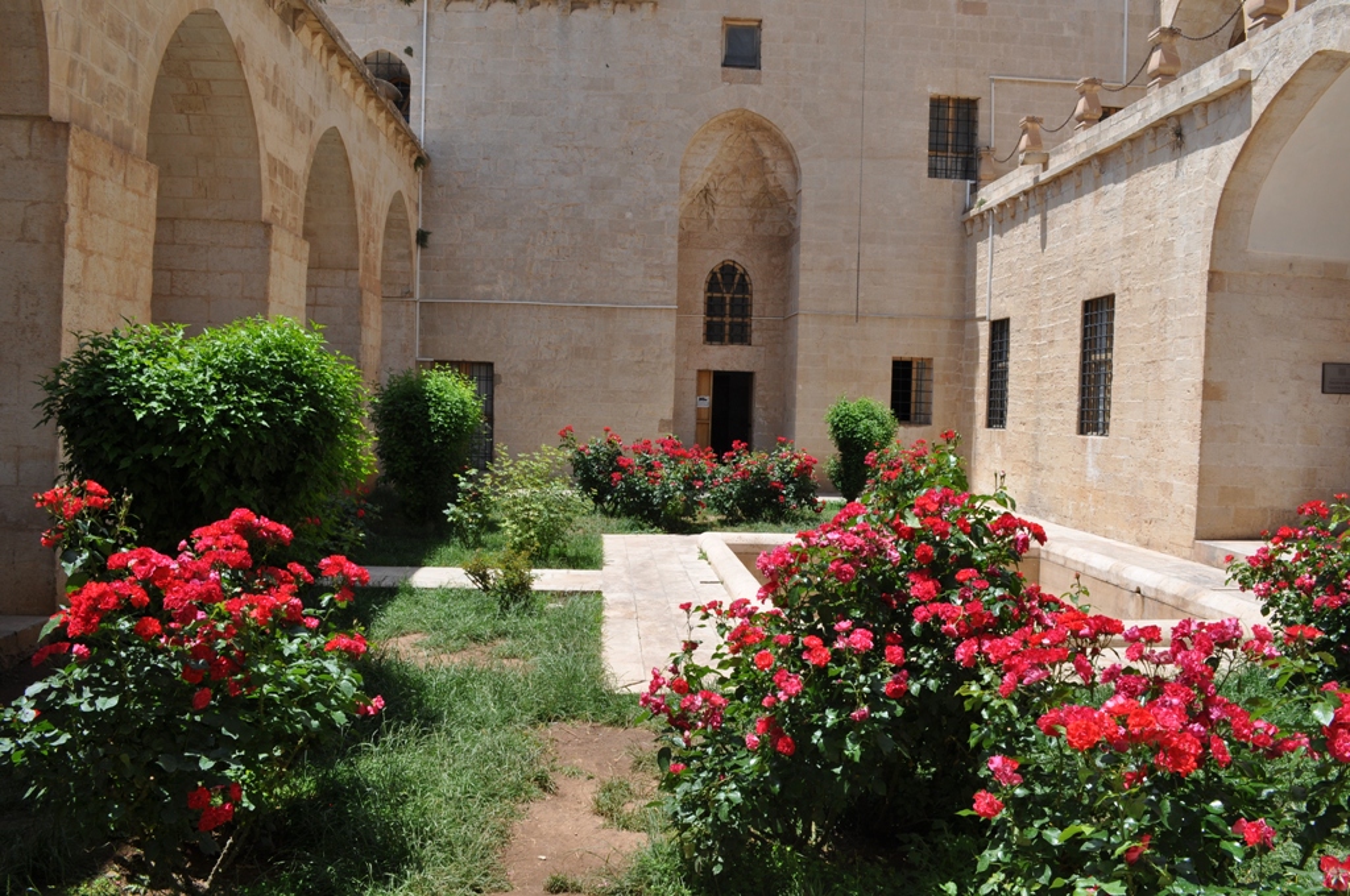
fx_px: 1011
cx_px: 675
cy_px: 448
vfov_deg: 47.8
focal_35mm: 27
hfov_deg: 67.4
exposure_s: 1/320
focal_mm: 18
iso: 200
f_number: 9
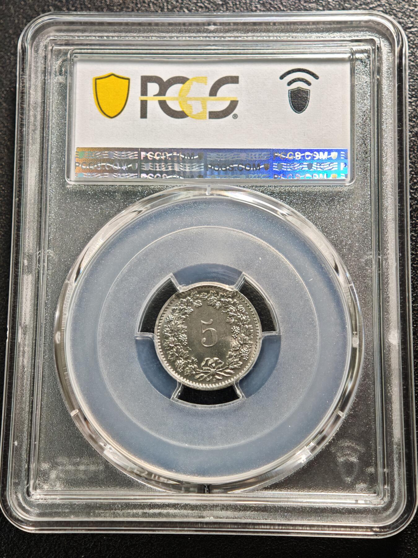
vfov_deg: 32.2
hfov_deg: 24.4
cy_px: 279
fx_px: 966
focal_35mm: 60
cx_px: 209
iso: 640
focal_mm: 9
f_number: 2
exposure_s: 1/110
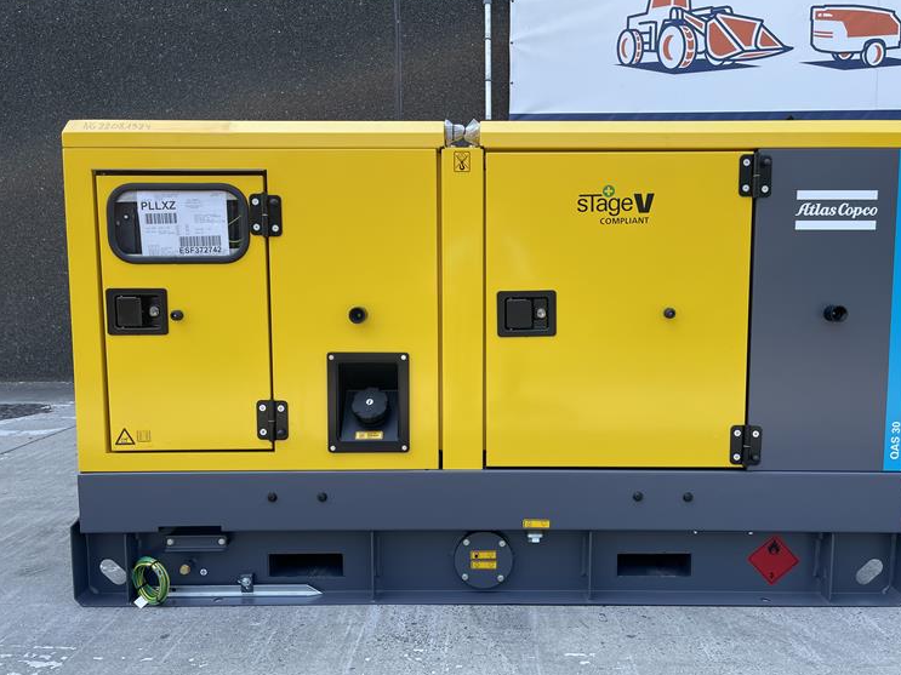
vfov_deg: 49.7
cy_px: 348
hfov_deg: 63.4
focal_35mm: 28
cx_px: 481
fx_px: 729
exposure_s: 1/953
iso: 32
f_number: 1.6
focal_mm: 5.1
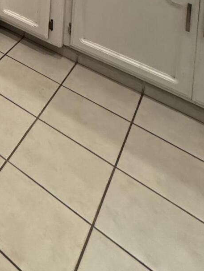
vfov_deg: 25.8
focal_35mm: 46
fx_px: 361
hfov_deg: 22.9
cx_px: -130
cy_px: -165
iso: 320
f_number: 2.2
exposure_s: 1/120
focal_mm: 2.22
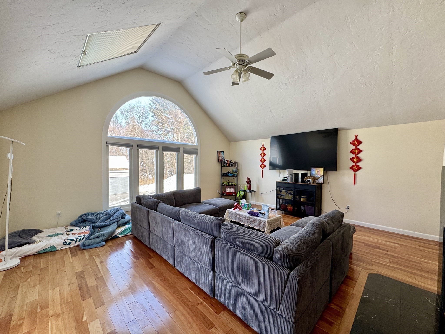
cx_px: 222
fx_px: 180
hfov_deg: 102.1
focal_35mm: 14
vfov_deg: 85.7
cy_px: 167
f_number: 2.2
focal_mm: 2.22
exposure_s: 1/99
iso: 100
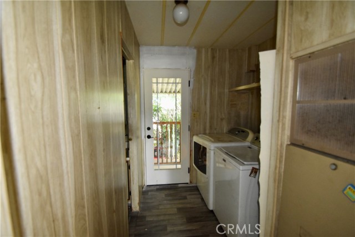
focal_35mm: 15
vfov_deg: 77.4
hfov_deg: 100.4
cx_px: 178
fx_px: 148
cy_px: 118
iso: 2200
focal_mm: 10
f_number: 3.5
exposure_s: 1/60
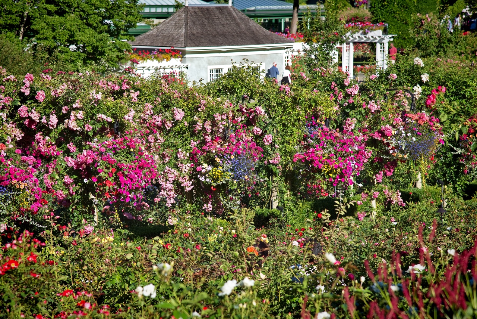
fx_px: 1484
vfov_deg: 12.2
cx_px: 238
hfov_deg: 18.3
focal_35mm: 112
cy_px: 160
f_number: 7.1
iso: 100
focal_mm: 112
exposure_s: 1/250
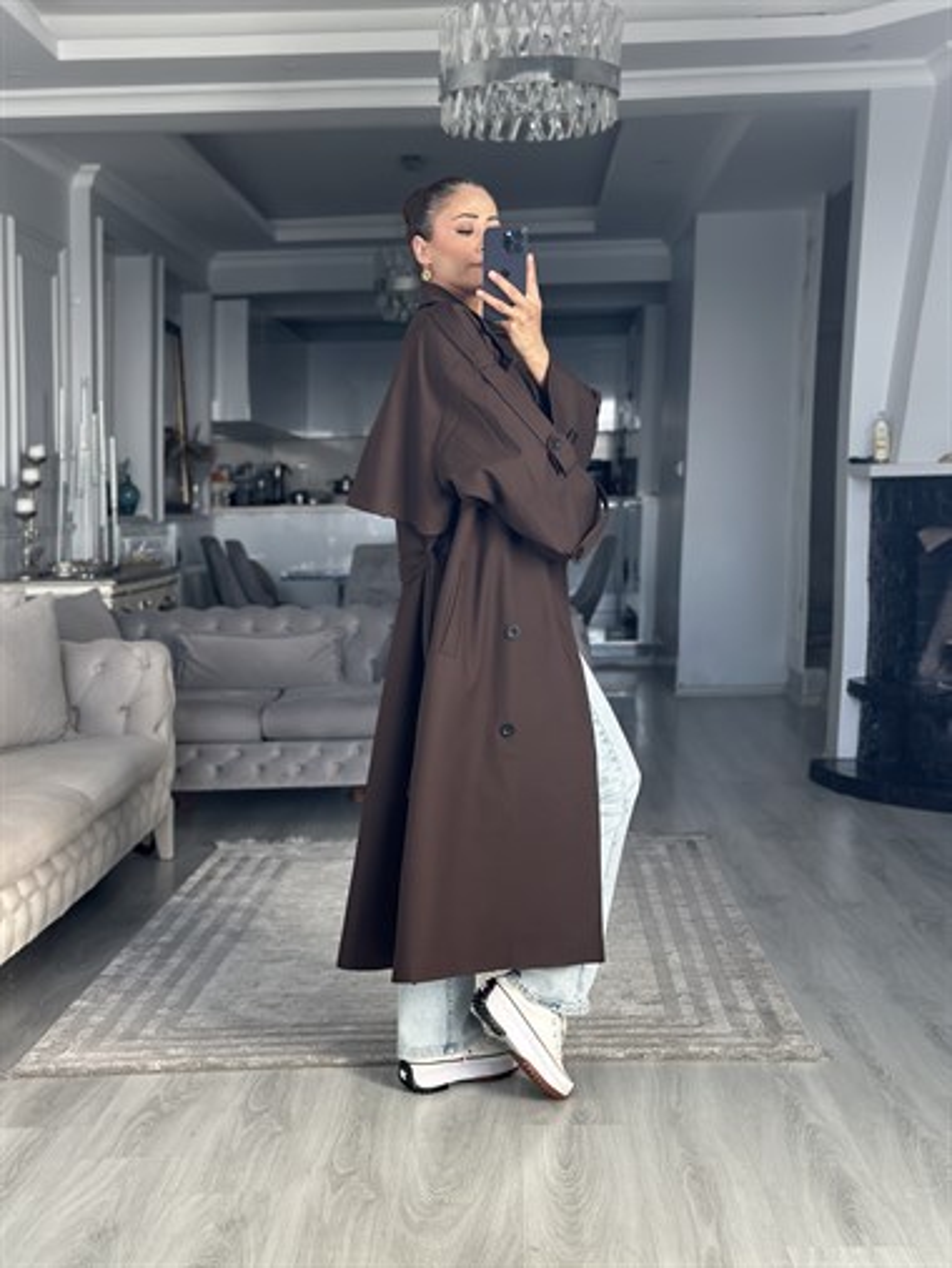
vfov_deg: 39.6
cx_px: 476
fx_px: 1759
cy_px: 634
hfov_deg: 30.3
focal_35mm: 48
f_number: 1.78
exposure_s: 1/141
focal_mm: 6.86
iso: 100
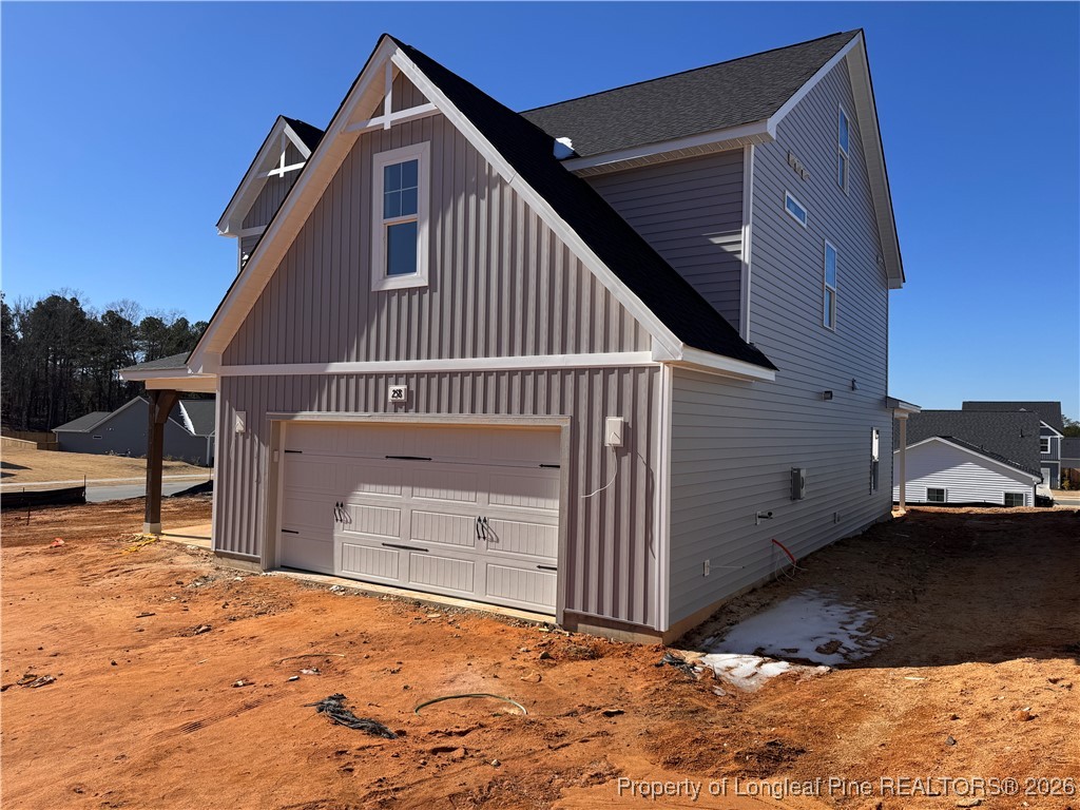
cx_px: 540
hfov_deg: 71.6
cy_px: 405
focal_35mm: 24
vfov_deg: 56.8
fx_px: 749
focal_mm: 6.76
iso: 80
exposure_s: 1/5348
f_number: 1.78
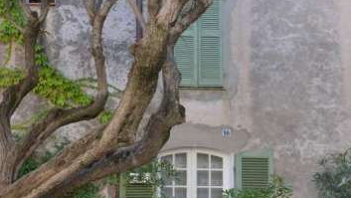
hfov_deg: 35.2
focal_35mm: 57
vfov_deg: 21.1
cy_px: 119
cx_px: 63
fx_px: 531
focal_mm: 24
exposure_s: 1/125
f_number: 16
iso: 5600
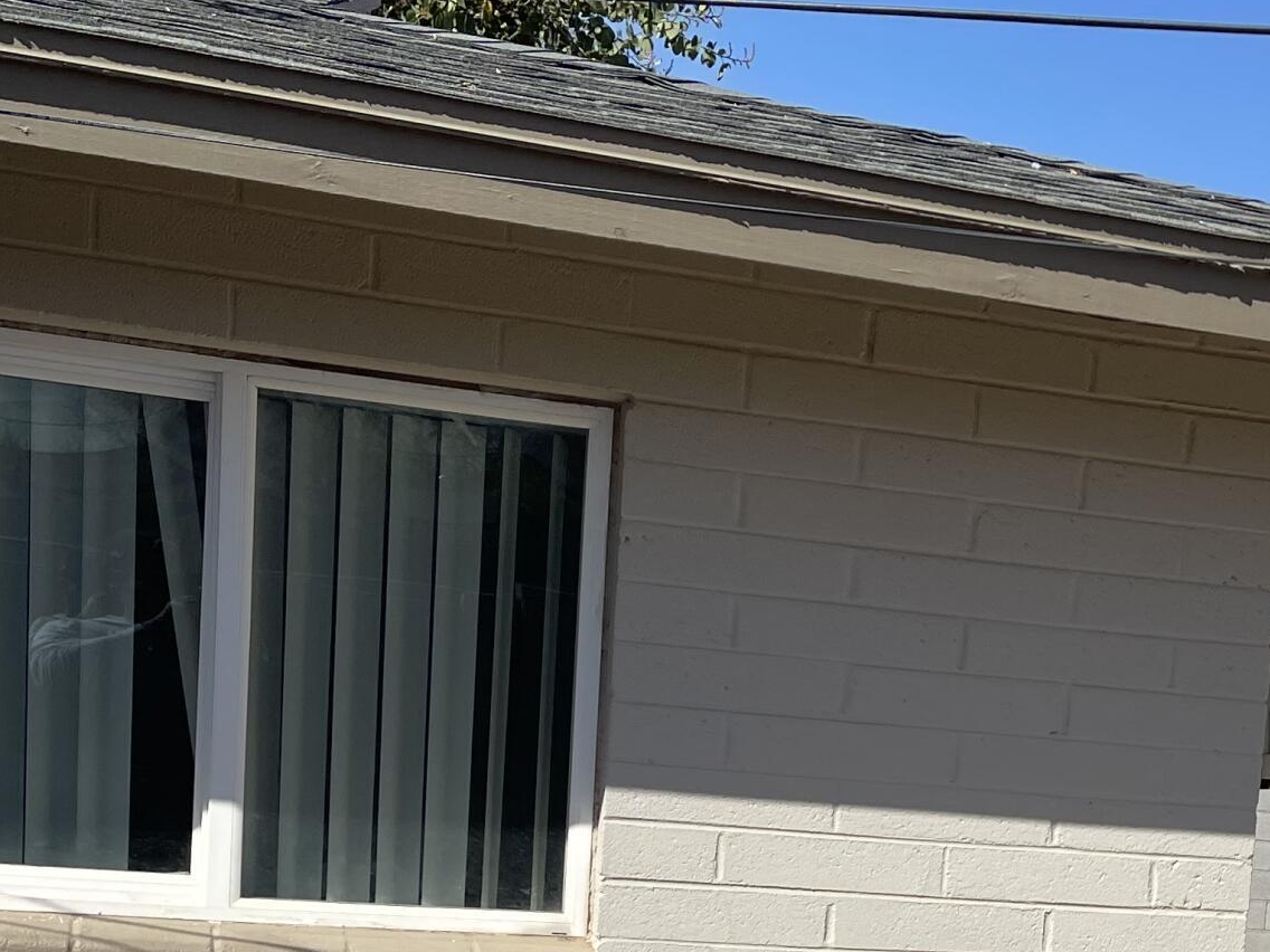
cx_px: 1229
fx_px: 2421
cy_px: 1029
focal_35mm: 66
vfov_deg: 21.2
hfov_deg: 27.9
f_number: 1.6
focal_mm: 5.1
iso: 32
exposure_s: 1/5917
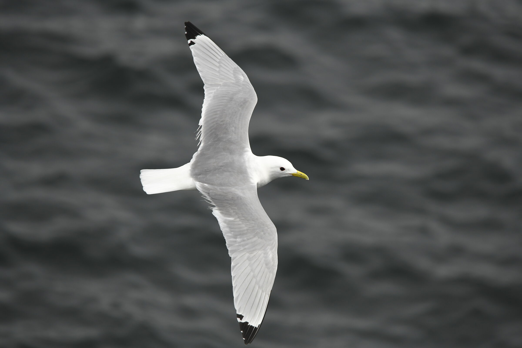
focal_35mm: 550
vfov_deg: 2.5
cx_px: 261
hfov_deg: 3.7
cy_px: 174
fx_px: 7974
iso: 800
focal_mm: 550
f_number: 8
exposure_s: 1/2500
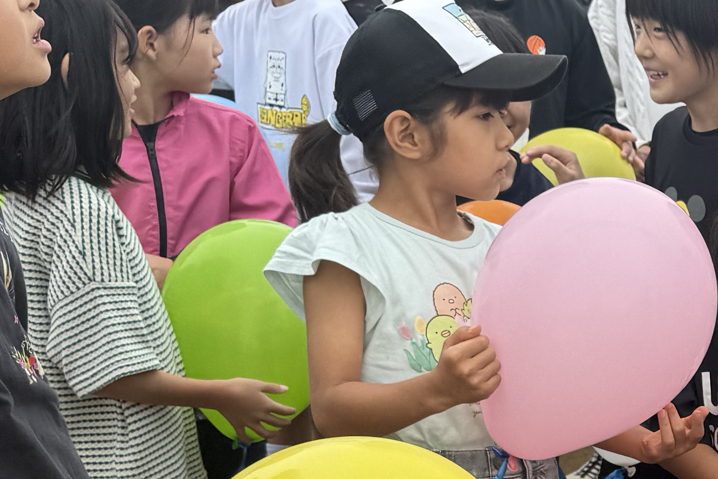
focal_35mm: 87
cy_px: 575
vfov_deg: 15.2
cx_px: 934
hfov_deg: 21.2
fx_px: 1735
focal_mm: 6.76
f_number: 1.78
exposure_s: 1/1585
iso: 80
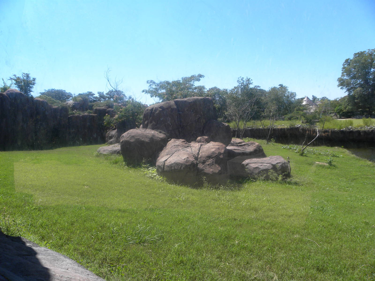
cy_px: 140
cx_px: 188
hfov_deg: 67.3
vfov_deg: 53.1
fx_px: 282
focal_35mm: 26
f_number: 5
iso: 64
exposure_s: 1/213
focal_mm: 4.6
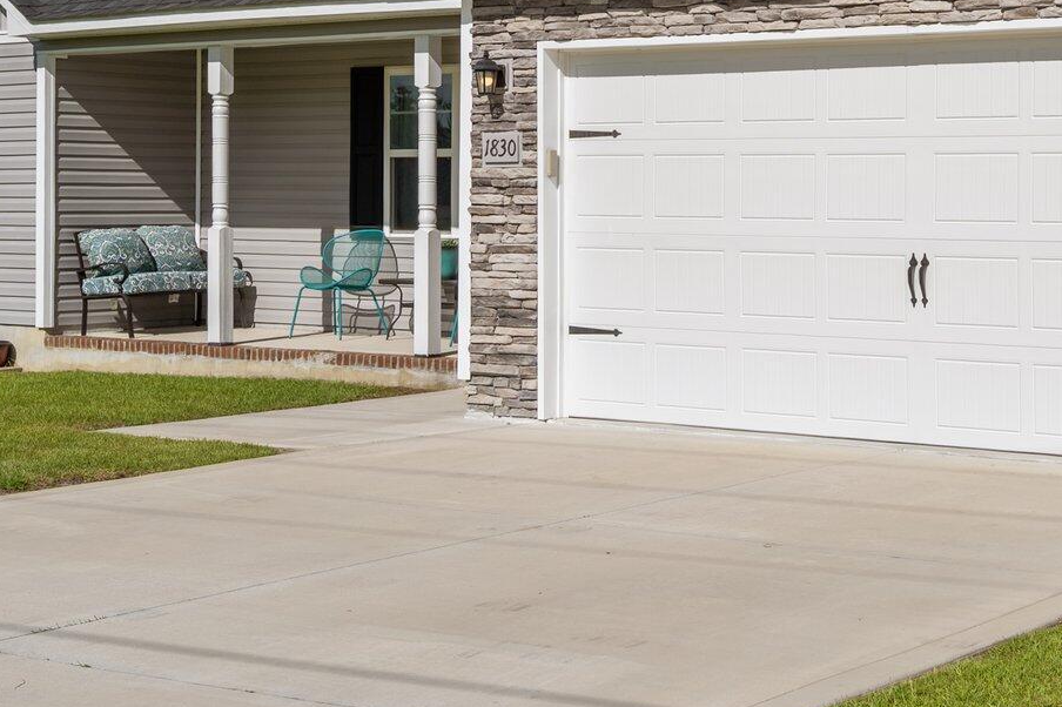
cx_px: 858
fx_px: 2005
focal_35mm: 68
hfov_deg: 29.0
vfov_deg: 19.4
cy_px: -21
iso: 64
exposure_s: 1/800
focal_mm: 30
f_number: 7.1
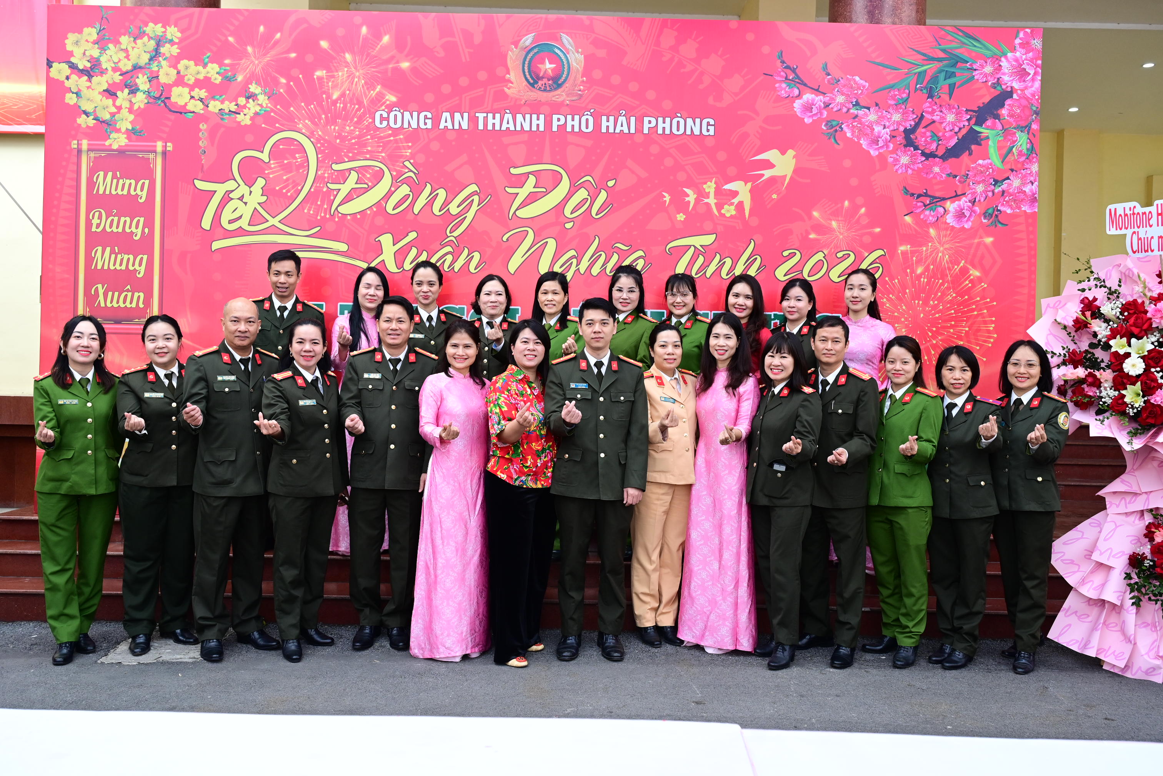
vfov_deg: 41.7
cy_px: 388
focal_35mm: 32
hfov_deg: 59.5
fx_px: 1018
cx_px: 582
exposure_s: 1/200
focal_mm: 31.5
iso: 1000
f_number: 5
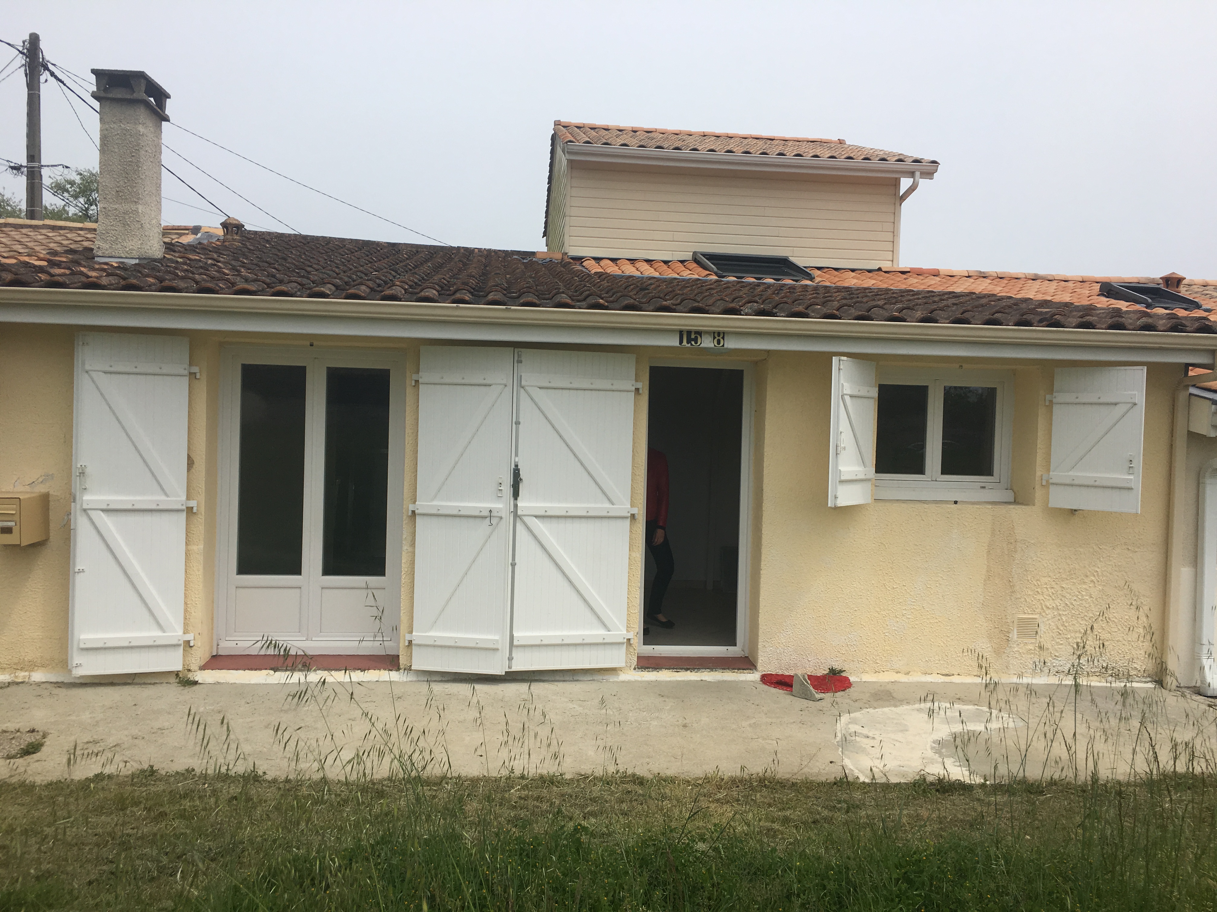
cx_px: 608
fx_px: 1020
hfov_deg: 61.7
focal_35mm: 29
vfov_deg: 48.2
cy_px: 456
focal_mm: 4.15
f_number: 2.2
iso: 25
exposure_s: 1/2849
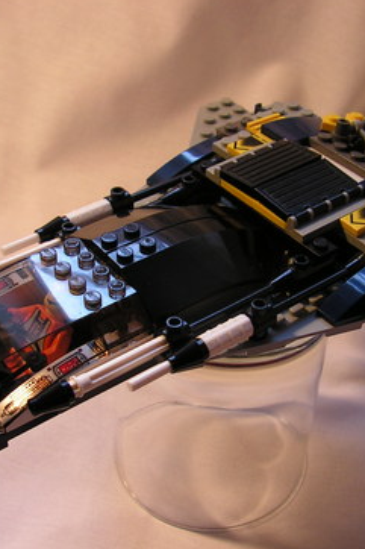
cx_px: 201
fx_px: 807
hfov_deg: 25.5
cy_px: 285
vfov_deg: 37.5
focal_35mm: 53
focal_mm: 6
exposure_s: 1/40
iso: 80
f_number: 3.2
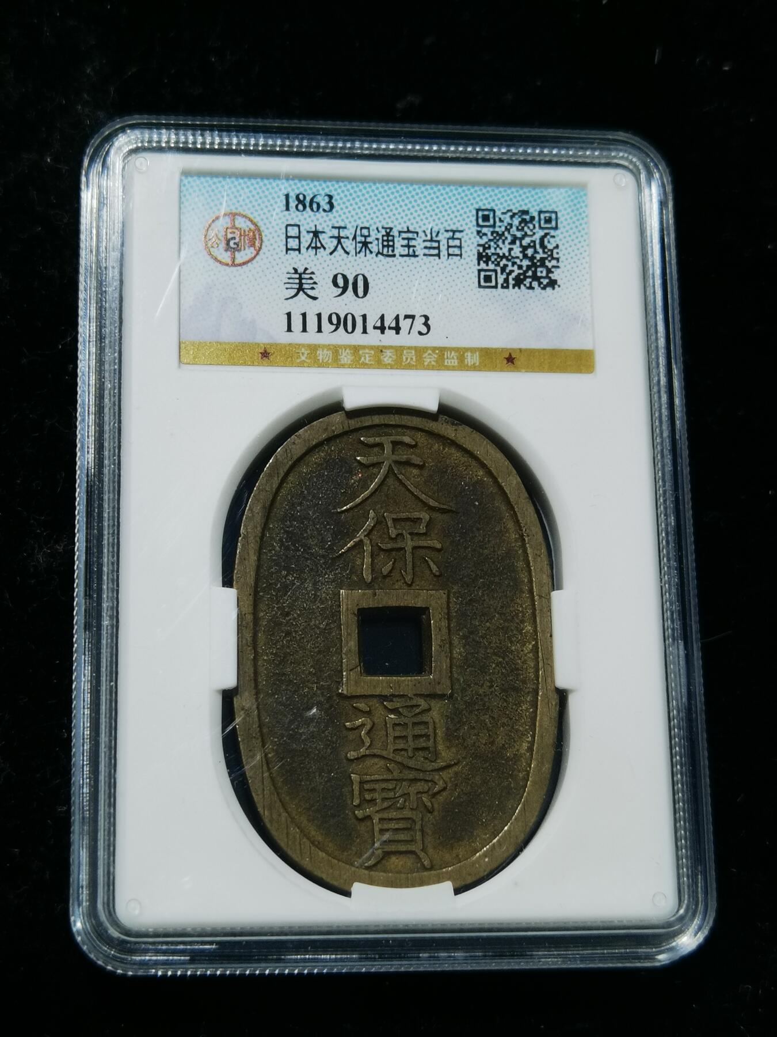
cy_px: 518
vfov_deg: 30.3
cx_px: 388
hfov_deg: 22.9
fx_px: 1915
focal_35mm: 64
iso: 80
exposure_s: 1/100
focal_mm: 6.67
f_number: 1.9
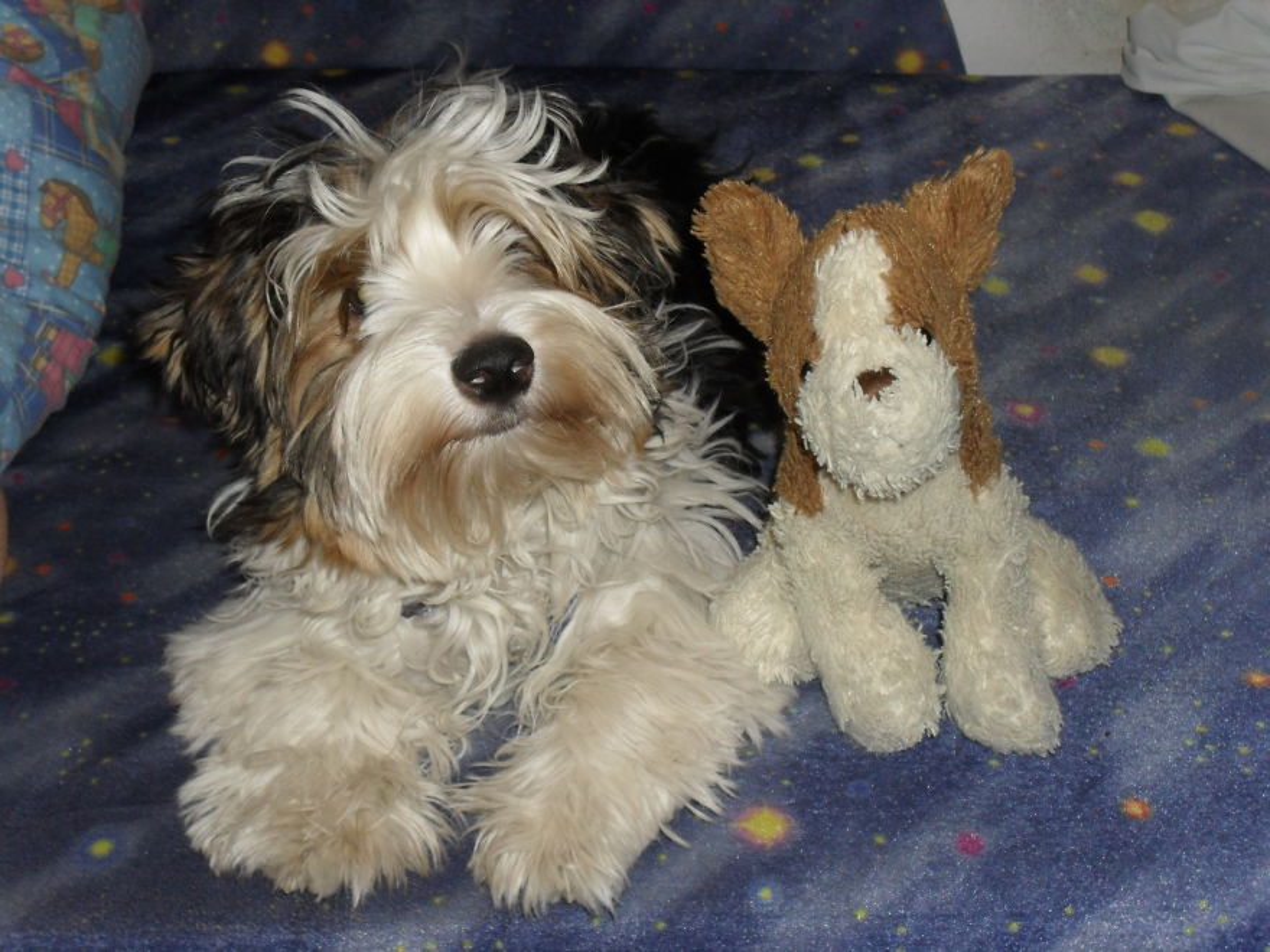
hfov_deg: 38.9
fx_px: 1798
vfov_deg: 29.7
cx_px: 635
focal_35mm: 49
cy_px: 476
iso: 200
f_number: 3.9
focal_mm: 8.7
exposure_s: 1/45
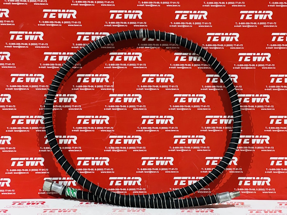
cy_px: 108
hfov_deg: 25.3
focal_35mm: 77
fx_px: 638
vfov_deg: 19.1
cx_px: 144
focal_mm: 9
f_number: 2.8
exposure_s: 1/50
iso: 640
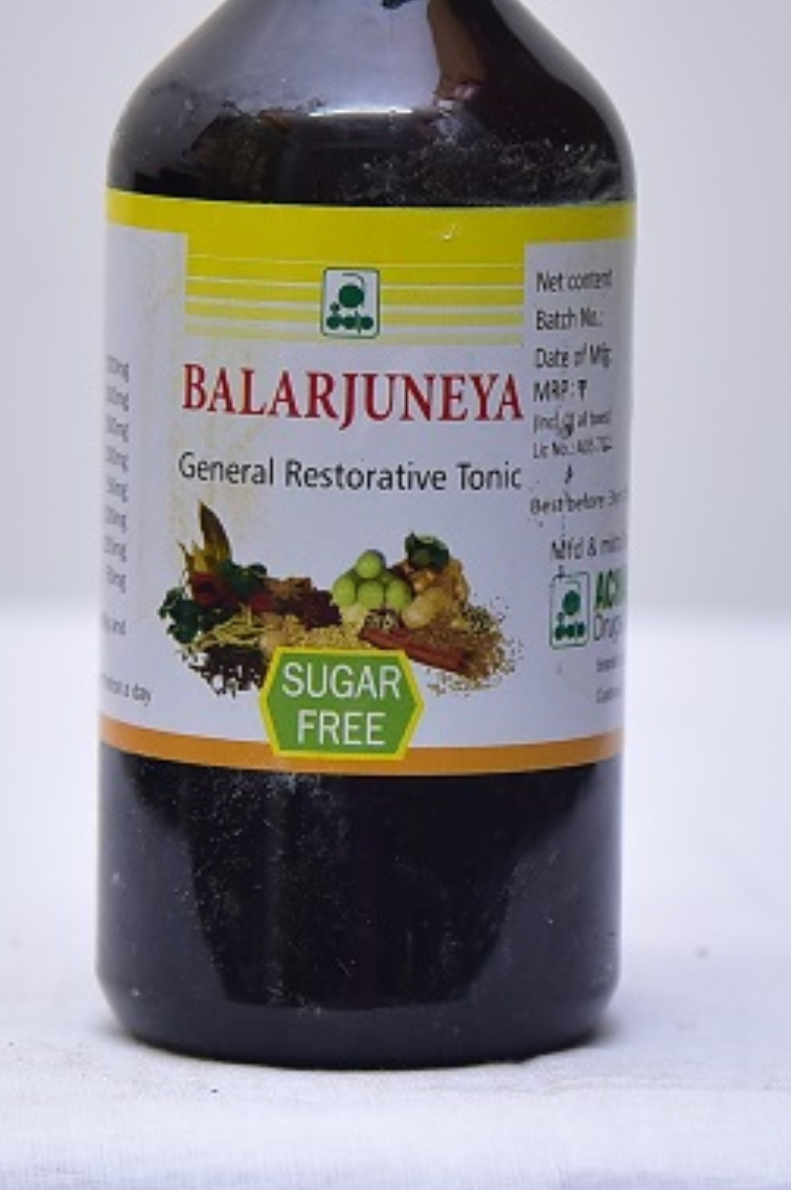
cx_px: 358
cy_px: 474
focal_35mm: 118
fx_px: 3896
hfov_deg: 11.6
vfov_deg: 17.3
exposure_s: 1/160
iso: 1250
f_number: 4
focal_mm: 85
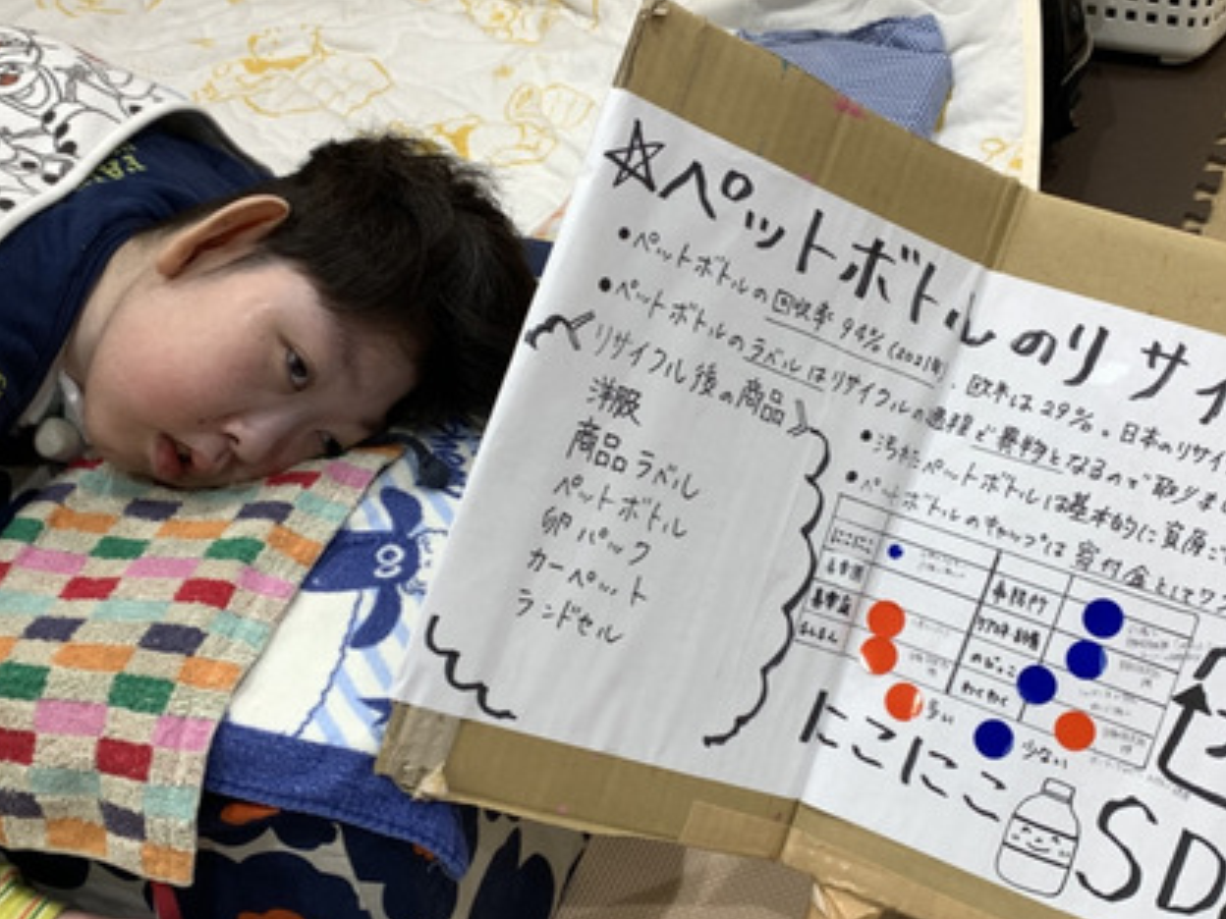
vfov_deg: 31.5
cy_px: 498
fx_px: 1629
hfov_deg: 41.2
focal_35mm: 46
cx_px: 669
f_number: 1.8
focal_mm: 4.25
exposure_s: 1/60
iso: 50
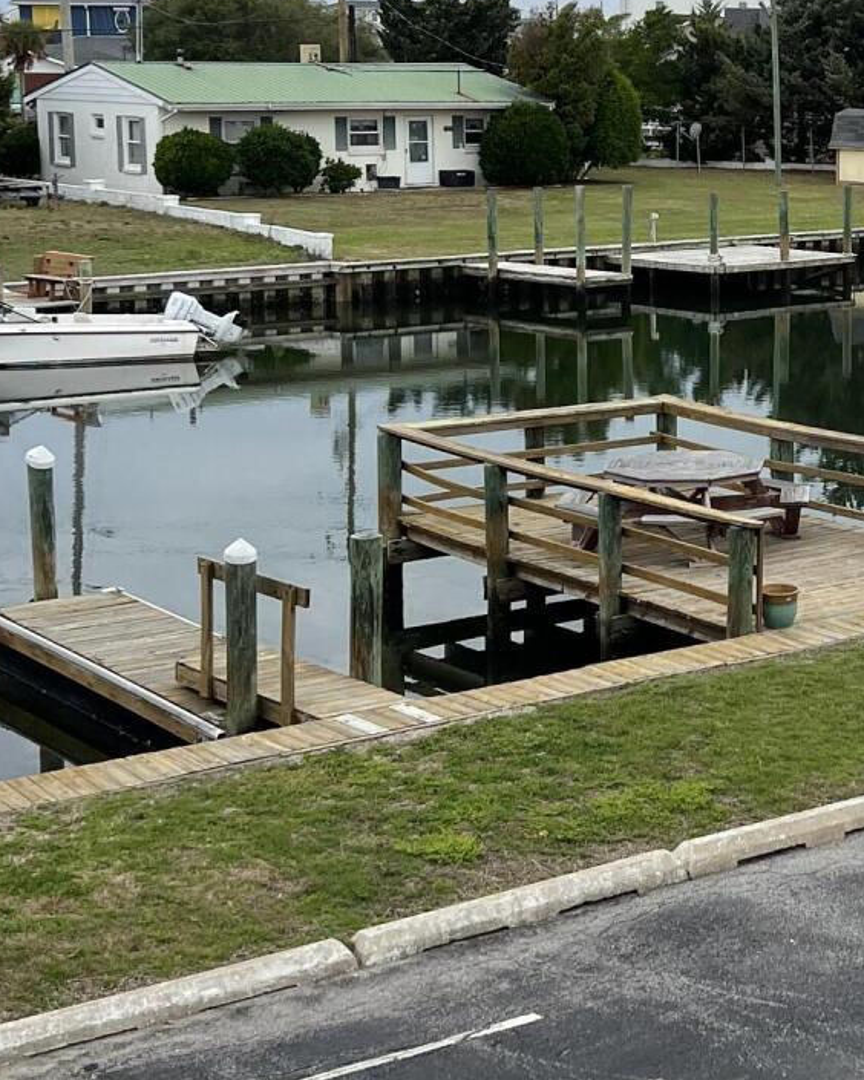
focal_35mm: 72
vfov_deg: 26.2
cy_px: 345
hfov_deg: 20.5
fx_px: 2301
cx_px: 889
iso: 50
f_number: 1.5
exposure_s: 1/2404
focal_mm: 5.7
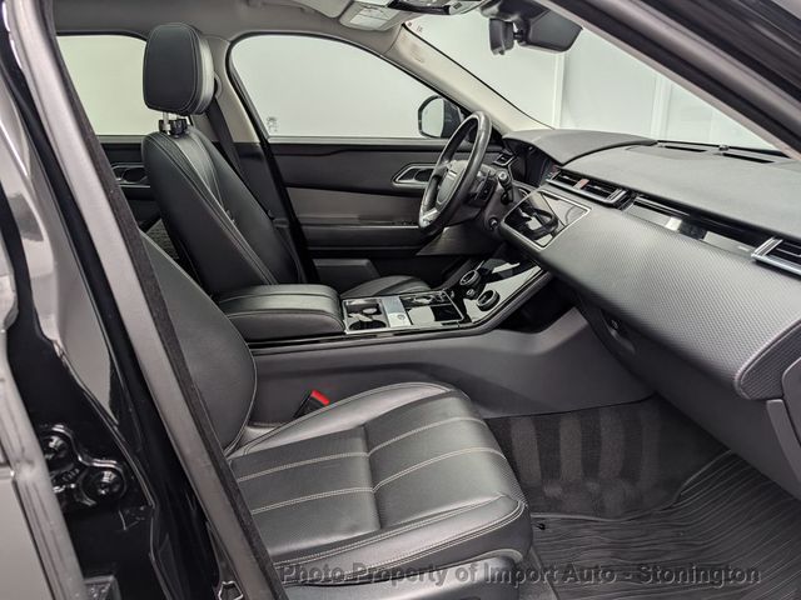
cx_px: 400
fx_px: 555
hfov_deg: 71.6
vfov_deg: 56.8
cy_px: 300
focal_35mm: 24
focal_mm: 6.9
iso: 21
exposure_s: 1/60
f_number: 1.68
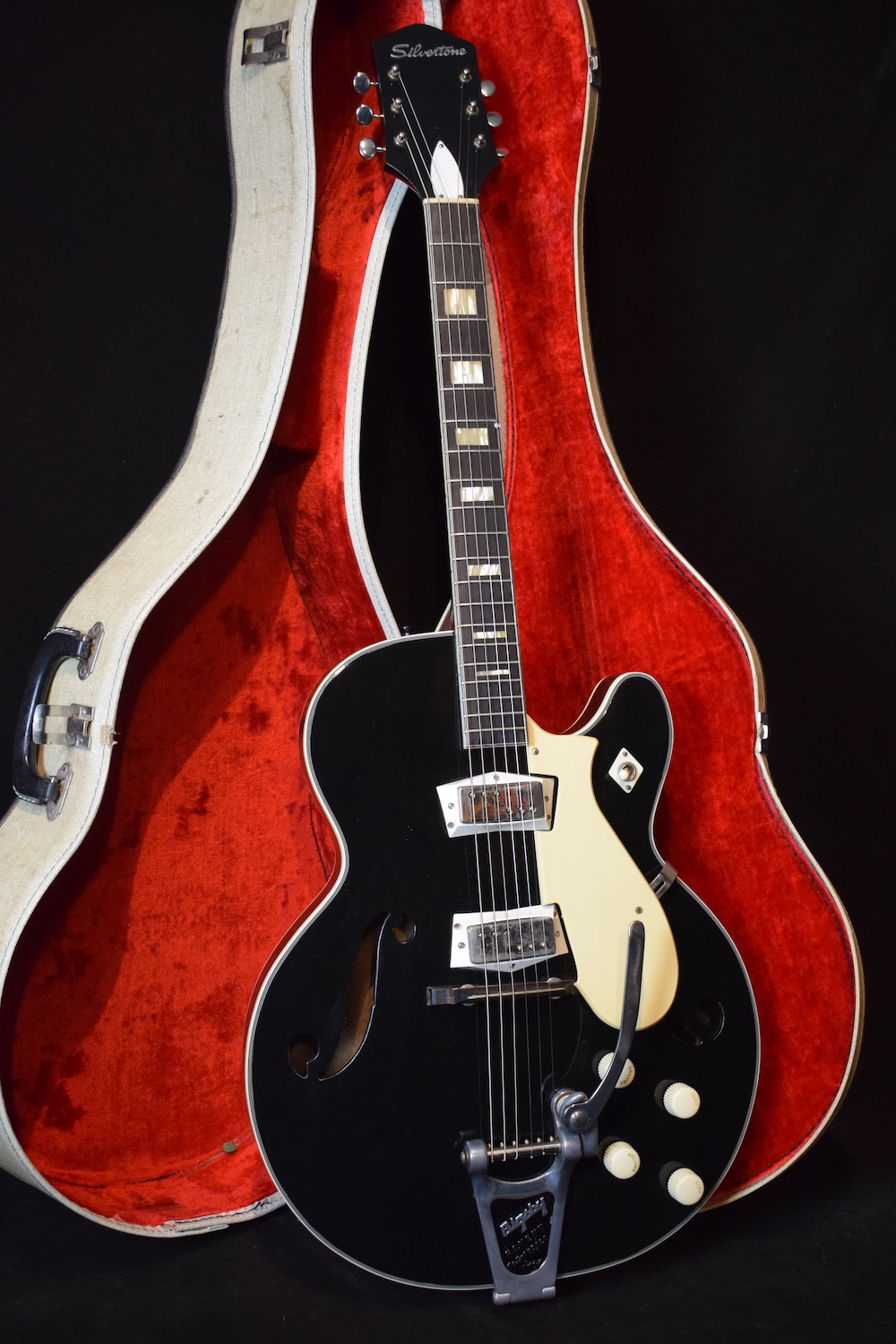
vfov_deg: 46.4
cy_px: 672
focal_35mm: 42
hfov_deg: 31.9
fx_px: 1568
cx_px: 448
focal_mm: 28
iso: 2200
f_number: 4.2
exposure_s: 1/60
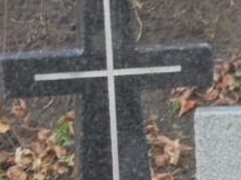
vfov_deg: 7.8
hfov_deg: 10.1
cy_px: 181
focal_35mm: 190
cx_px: 343
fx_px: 1323
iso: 400
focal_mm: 11.5
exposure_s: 1/20
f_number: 5.6
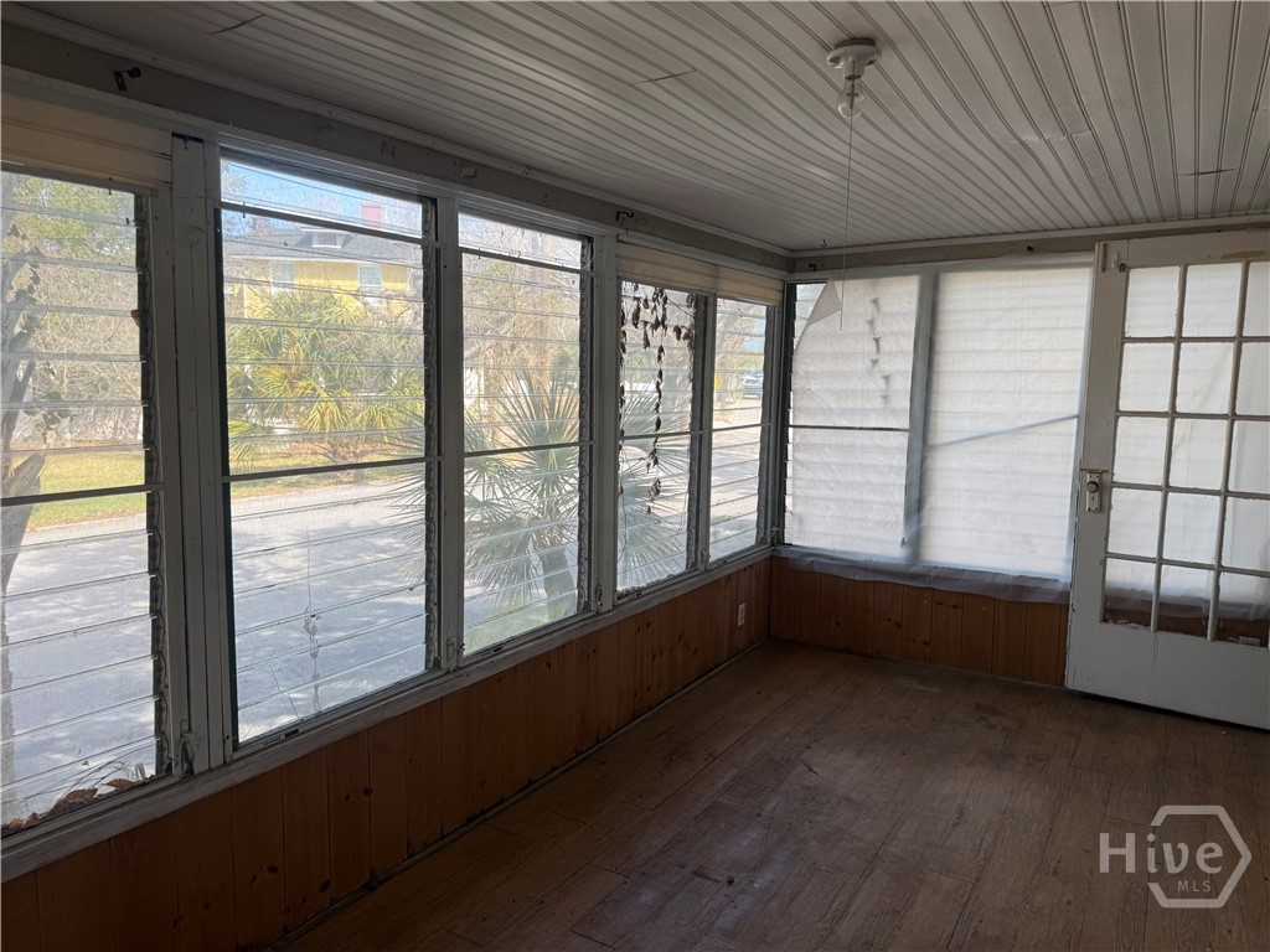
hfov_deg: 71.6
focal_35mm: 24
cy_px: 476
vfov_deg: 56.8
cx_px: 635
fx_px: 881
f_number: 1.78
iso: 64
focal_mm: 6.76
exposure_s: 1/215
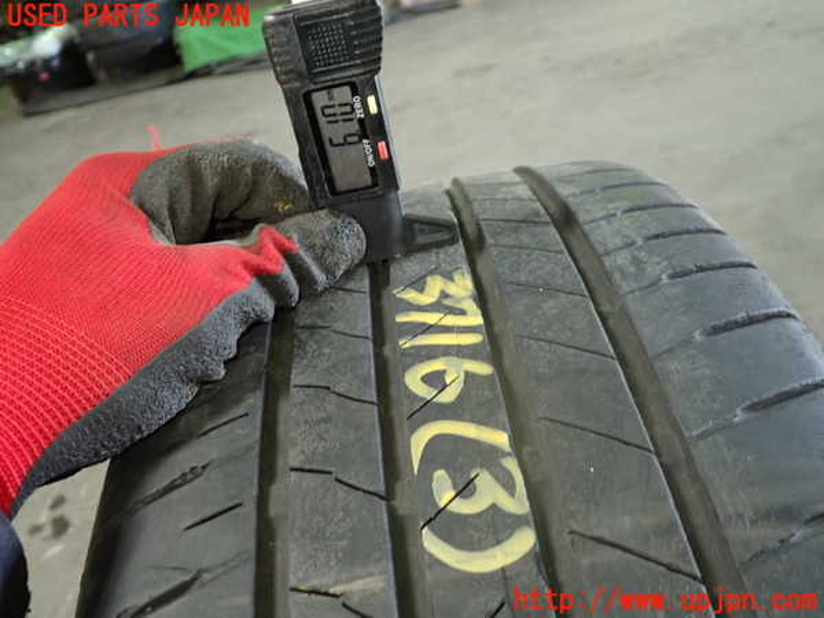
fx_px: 714
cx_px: 412
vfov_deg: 46.8
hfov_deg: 60.0
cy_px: 309
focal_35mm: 30
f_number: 2.3
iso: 250
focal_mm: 5.4
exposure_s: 1/30
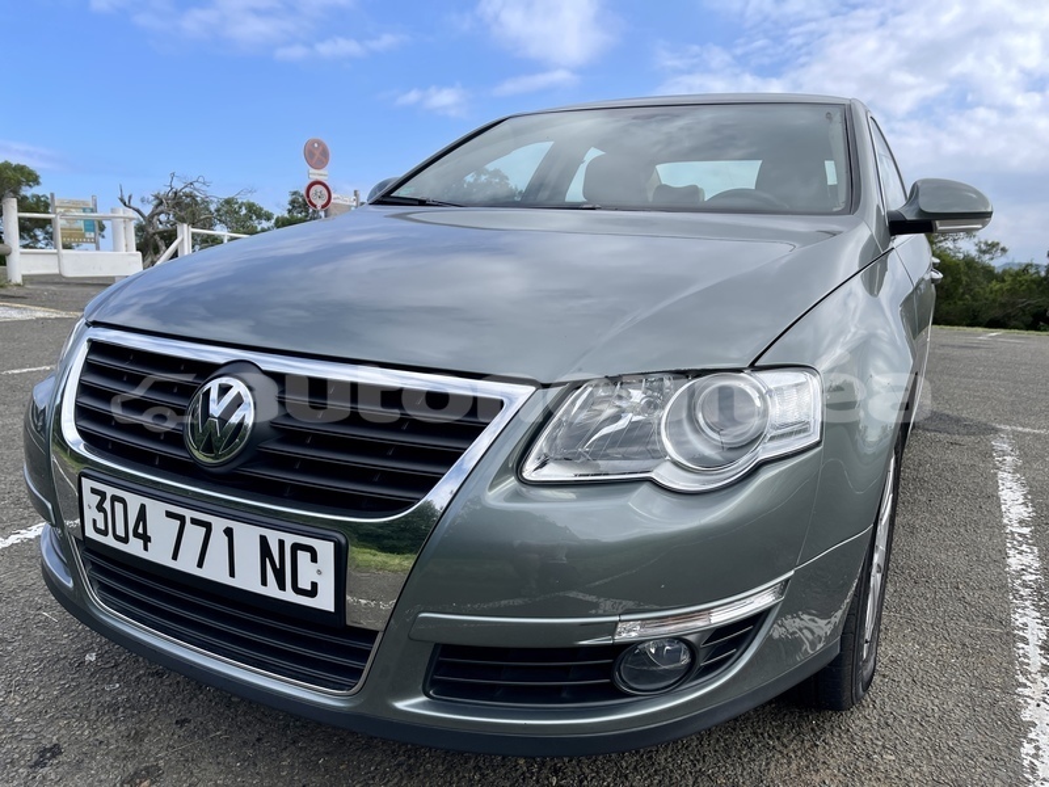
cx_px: 524
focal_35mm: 26
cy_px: 394
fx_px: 788
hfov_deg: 67.3
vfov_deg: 53.1
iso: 32
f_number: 1.6
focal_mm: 5.1
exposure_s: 1/2049
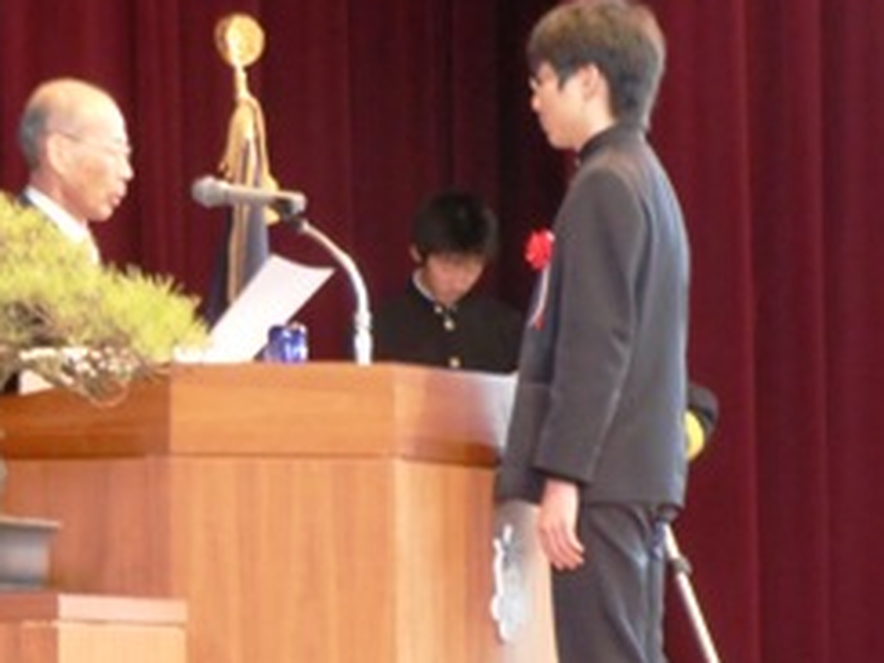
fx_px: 7865
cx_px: 290
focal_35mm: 308
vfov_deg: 4.8
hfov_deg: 6.4
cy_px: 417
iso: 400
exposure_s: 1/5
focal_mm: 30.1
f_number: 4.8
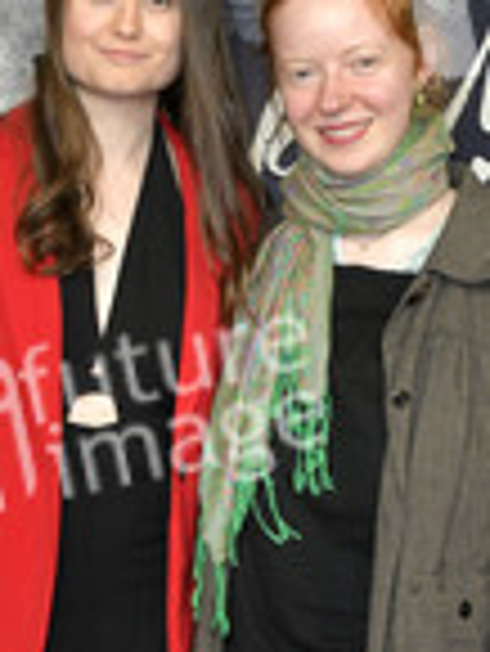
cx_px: 225
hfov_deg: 18.0
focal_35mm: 82
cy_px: 648
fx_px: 1545
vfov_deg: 22.9
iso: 1600
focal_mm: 31
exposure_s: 1/250
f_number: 9
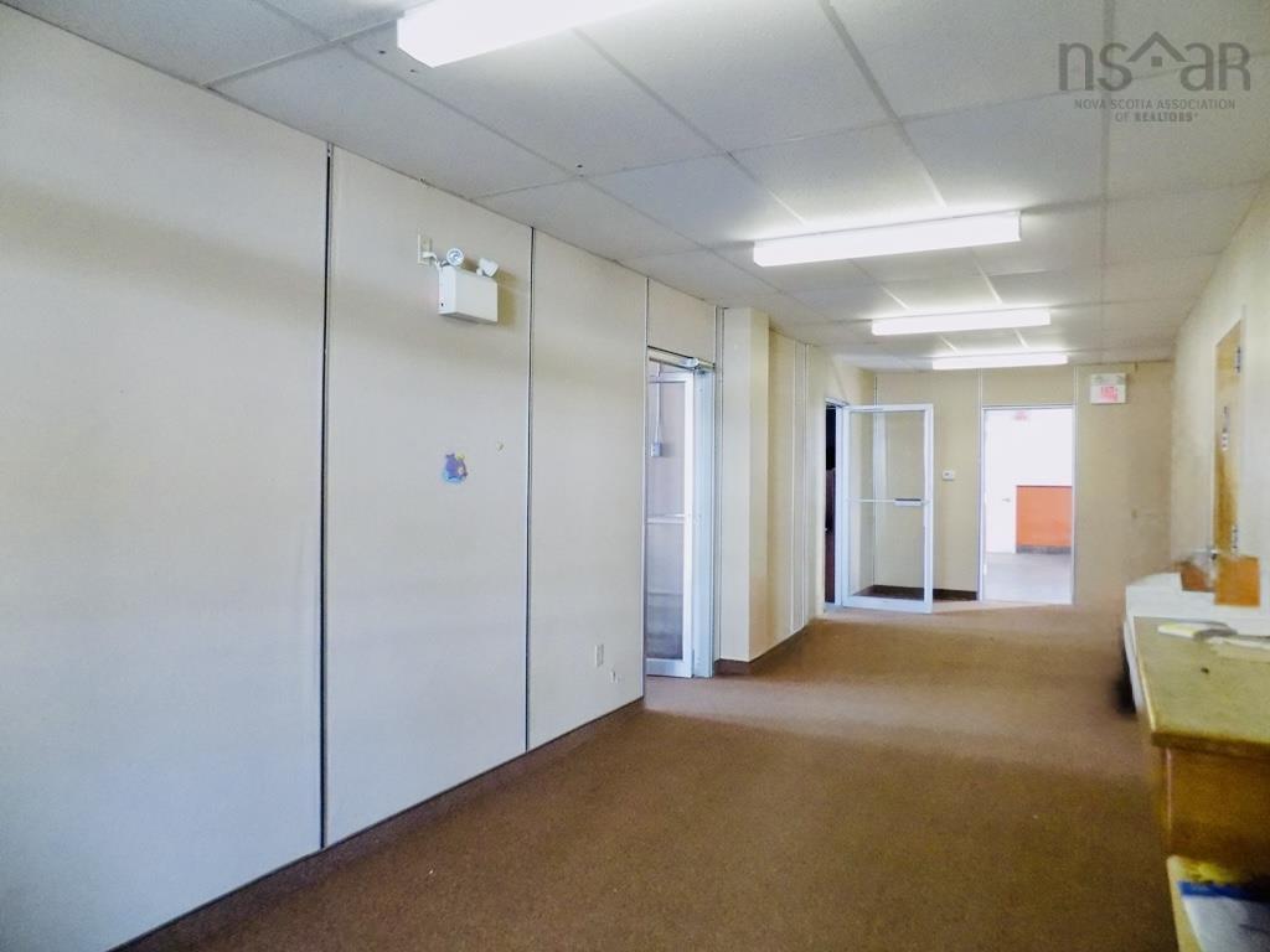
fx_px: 844
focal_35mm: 23
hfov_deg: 73.9
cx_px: 635
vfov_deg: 58.9
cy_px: 476
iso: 400
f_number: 3.1
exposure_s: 1/15
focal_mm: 4
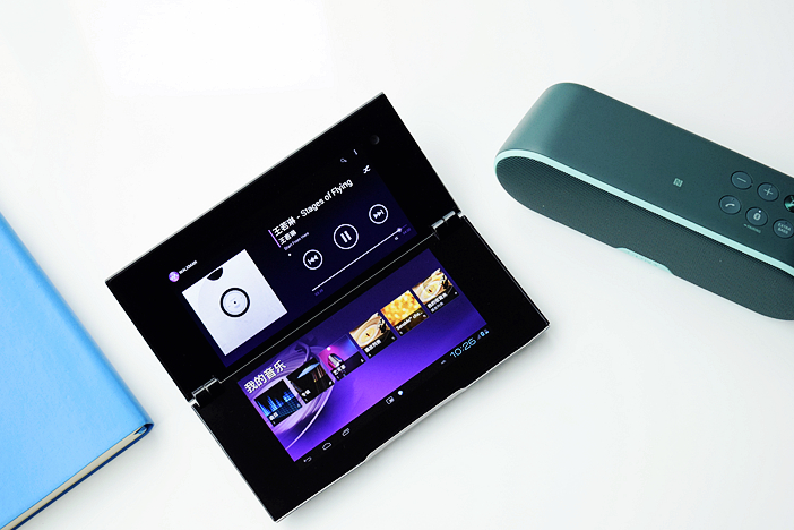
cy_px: 288
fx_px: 1808
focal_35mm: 82
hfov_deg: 24.8
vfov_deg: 16.6
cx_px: 429
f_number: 6.3
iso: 1600
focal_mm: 48
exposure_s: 1/160
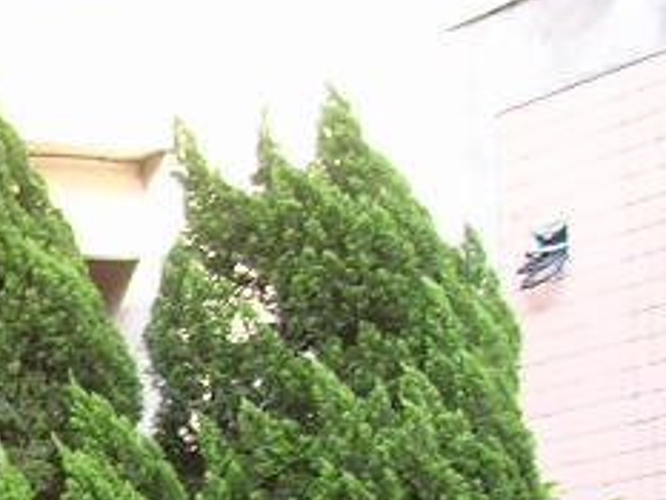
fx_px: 3215
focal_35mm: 167
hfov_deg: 11.1
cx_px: -523
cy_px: 1074
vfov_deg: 8.4
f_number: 2.8
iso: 100
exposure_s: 1/52.7
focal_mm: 5.8
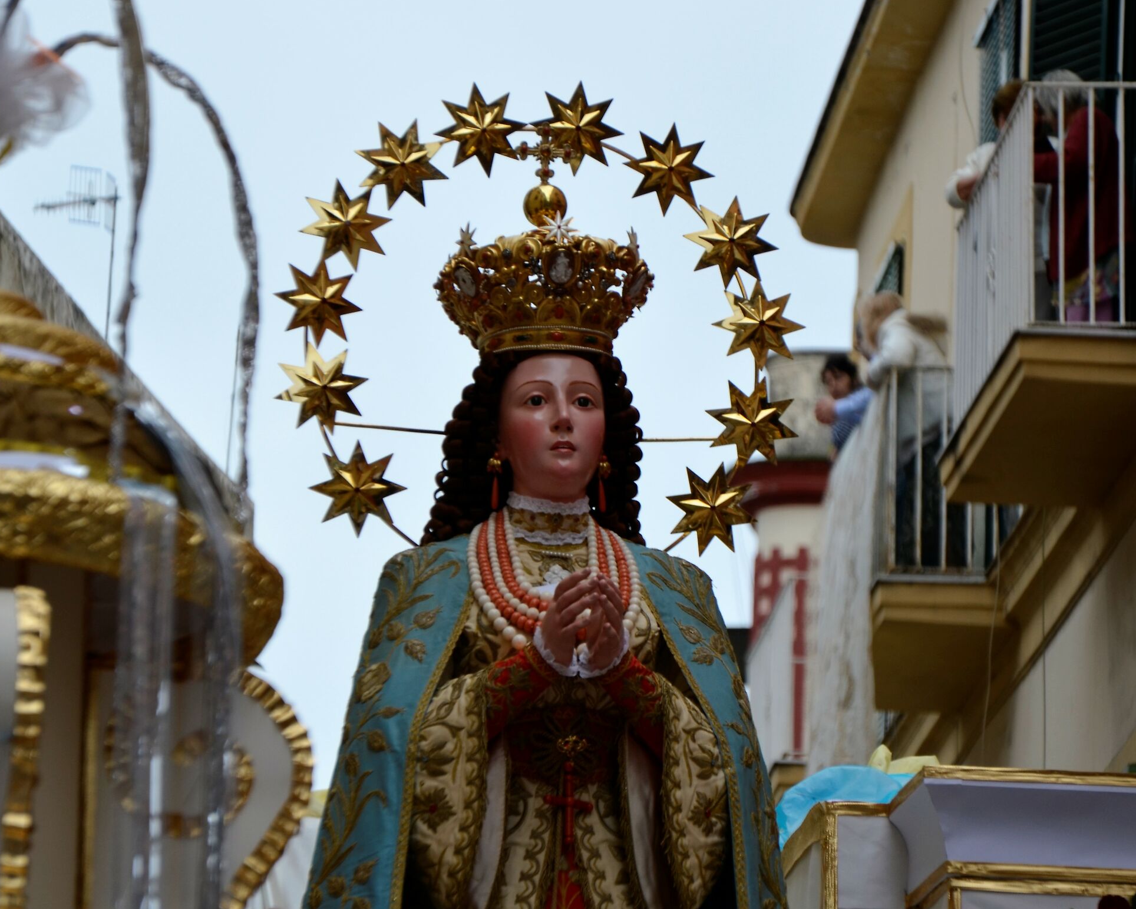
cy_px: 455
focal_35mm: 184
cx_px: 580
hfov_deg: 10.5
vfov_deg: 8.4
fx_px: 6173
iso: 200
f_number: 7.1
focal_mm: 105
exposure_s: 1/200
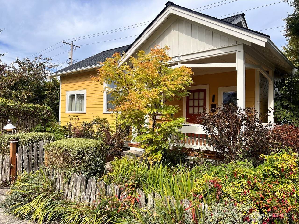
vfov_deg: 53.1
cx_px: 150
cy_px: 112
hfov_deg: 67.3
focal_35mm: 26
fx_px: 225
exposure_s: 1/2841
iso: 50
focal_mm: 5.7
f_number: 1.5
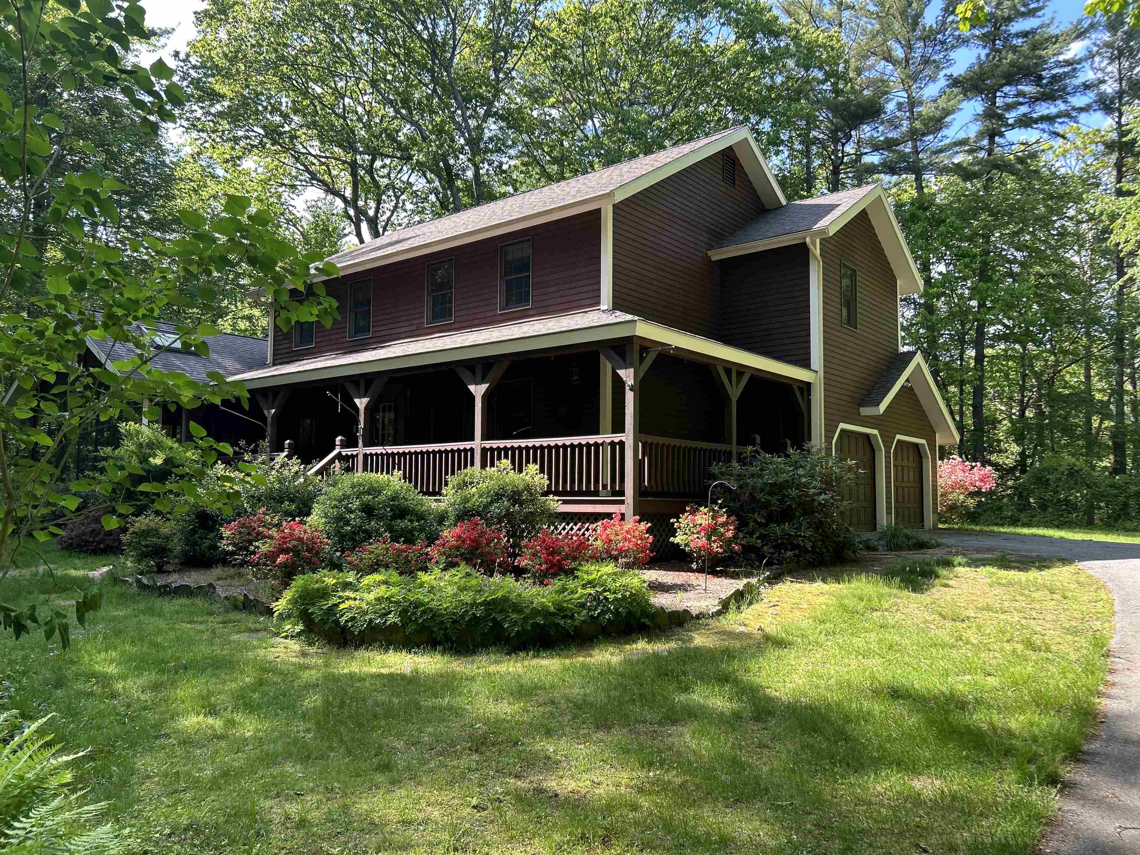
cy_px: 428
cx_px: 570
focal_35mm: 26
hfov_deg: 67.3
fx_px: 856
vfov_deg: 53.1
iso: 50
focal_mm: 5.7
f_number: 1.5
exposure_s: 1/367
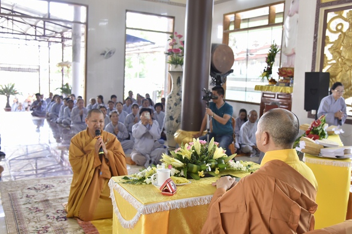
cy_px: 116
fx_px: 342
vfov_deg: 37.9
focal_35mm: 35
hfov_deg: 54.4
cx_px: 184
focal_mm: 32
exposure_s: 1/100
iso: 800
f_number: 4
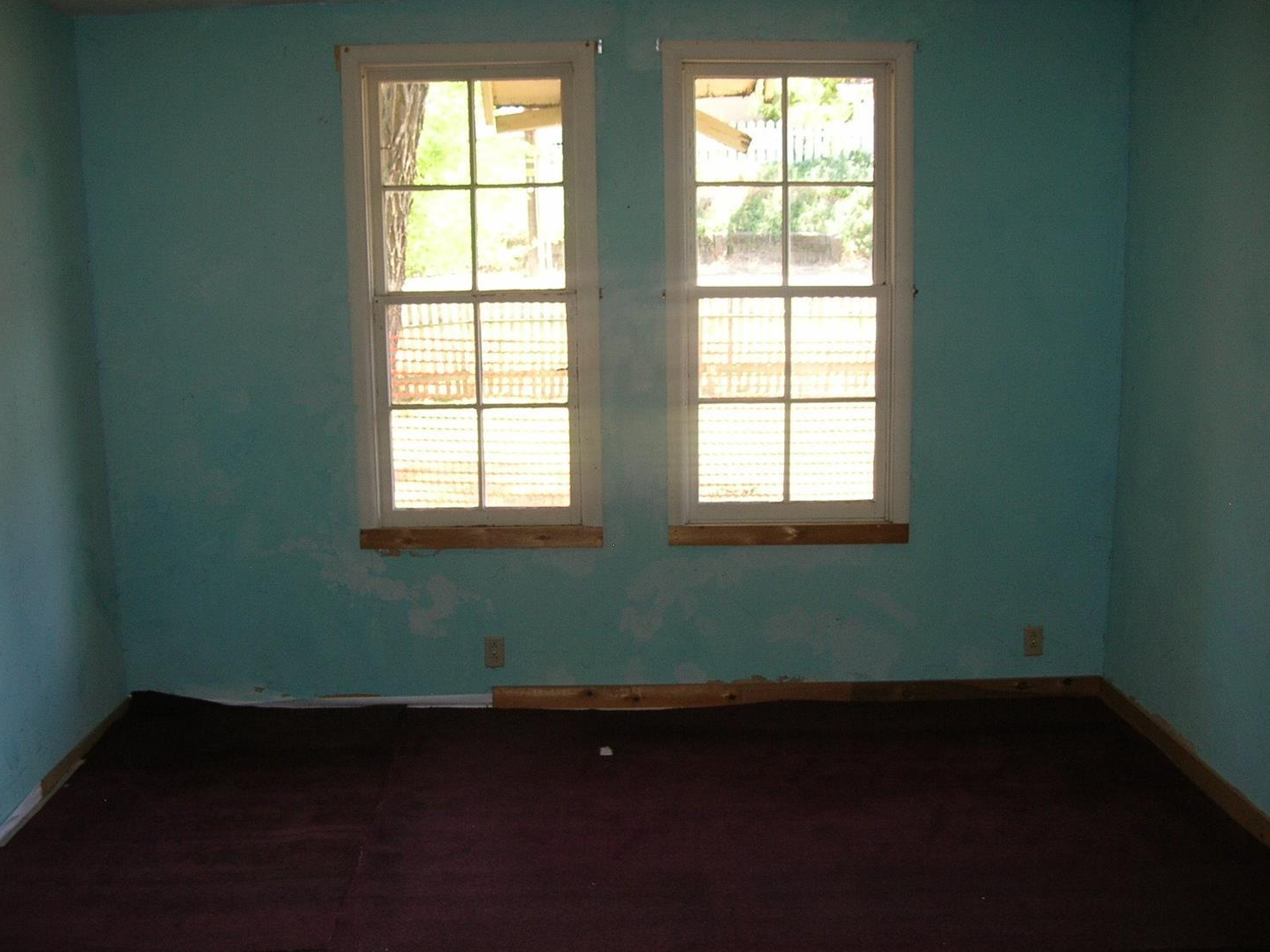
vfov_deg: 38.7
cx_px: 643
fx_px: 1358
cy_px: 472
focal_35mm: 37
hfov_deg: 50.1
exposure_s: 1/38.1
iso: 50
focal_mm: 6
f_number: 2.7
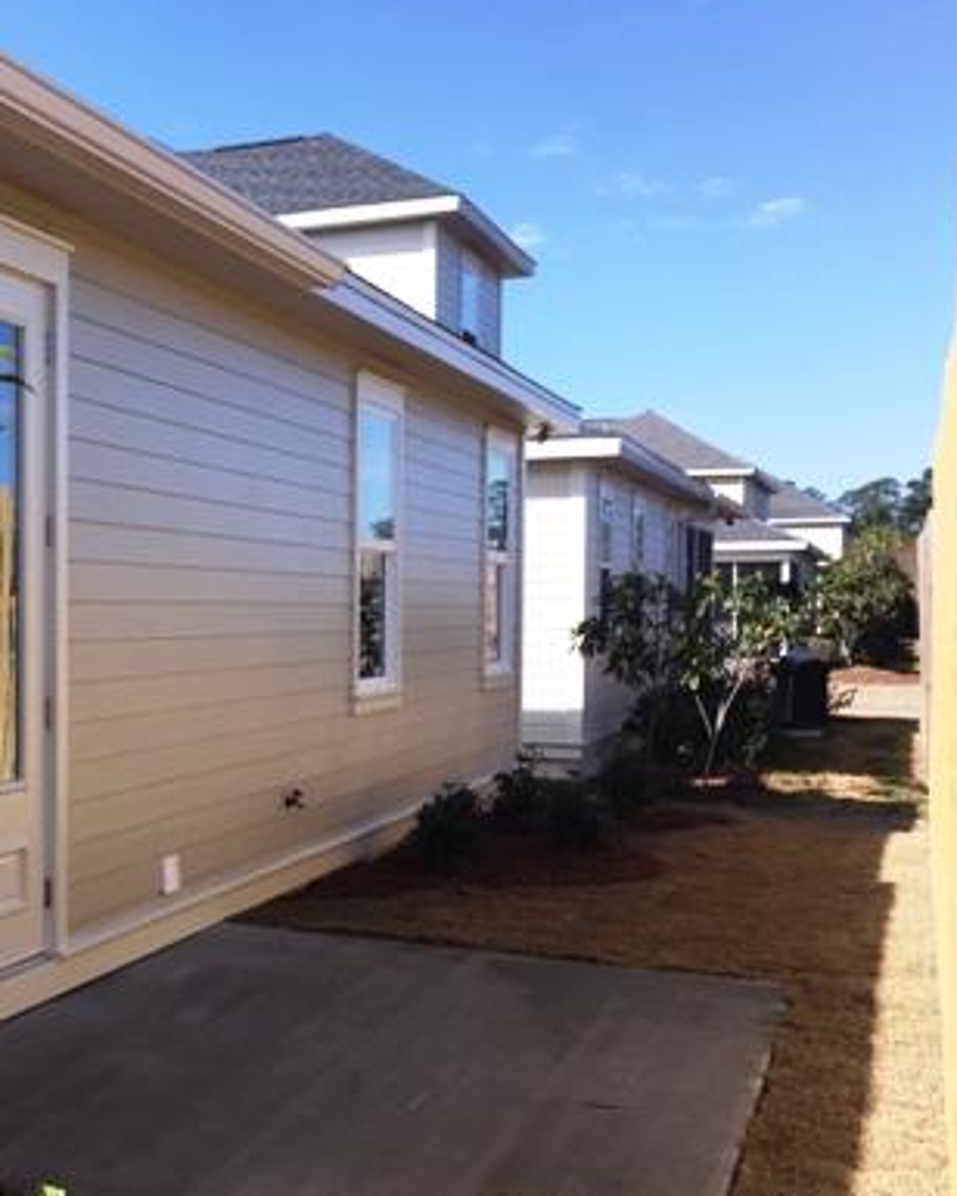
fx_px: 1664
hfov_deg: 30.5
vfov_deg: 39.5
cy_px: 671
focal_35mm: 47
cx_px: 75
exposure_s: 1/1199
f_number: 2.2
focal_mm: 4.15
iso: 32
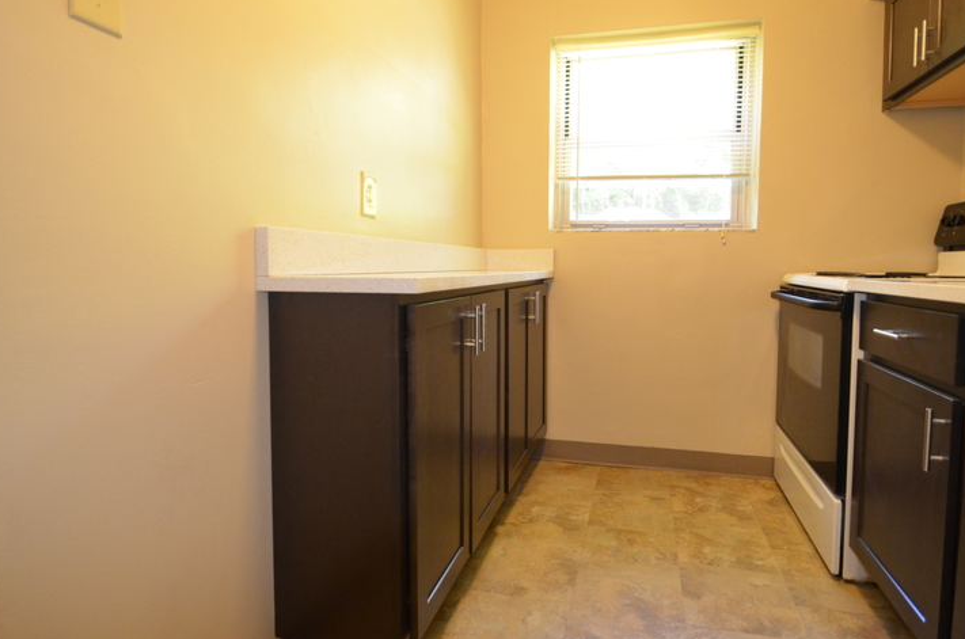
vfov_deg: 64.2
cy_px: 289
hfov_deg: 86.8
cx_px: 527
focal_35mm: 19
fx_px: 508
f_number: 3.5
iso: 1600
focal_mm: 10
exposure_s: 1/60
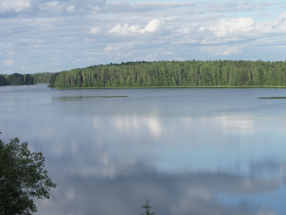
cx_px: 188
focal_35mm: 113
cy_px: 81
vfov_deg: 13.1
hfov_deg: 17.4
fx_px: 934
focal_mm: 20
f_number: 6.3
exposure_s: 1/250
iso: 50
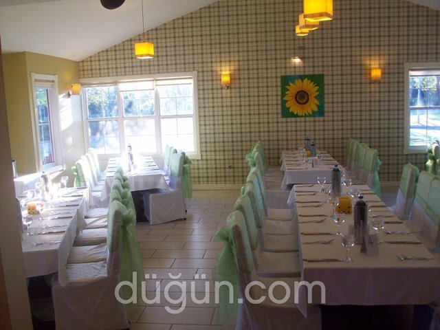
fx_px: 432
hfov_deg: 54.0
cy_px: 165
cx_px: 220
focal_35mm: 34
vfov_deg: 41.8
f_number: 2.8
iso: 205
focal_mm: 5.7
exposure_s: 1/128
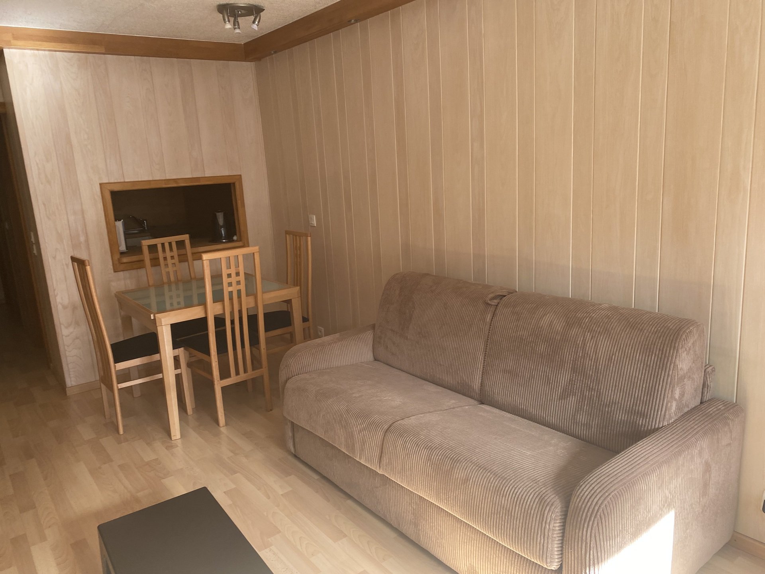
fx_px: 575
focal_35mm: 26
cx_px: 382
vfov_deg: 53.1
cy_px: 287
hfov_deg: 67.3
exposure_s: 1/122
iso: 80
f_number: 1.8
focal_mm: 4.25
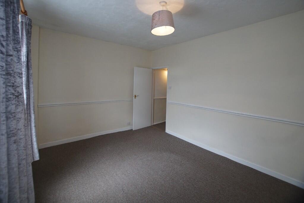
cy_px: 102
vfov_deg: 77.3
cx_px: 152
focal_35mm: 15
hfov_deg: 100.4
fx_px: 127
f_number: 4
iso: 500
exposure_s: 1/160
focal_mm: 10
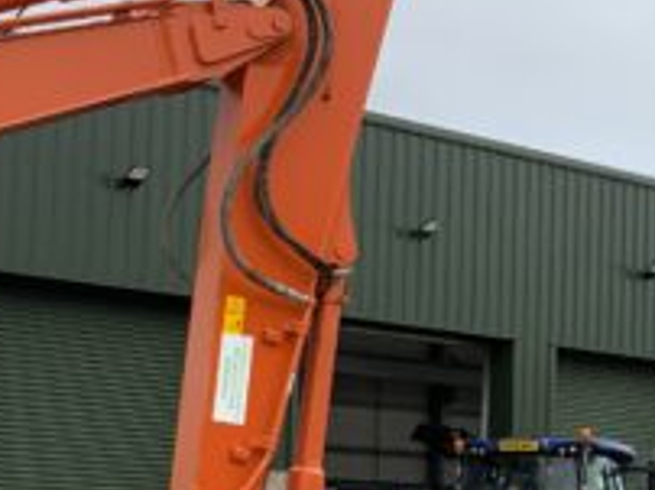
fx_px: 1739
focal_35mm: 92
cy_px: 425
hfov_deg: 18.9
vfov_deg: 15.9
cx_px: -308
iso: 16
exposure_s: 1/1121
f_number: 1.8
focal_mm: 3
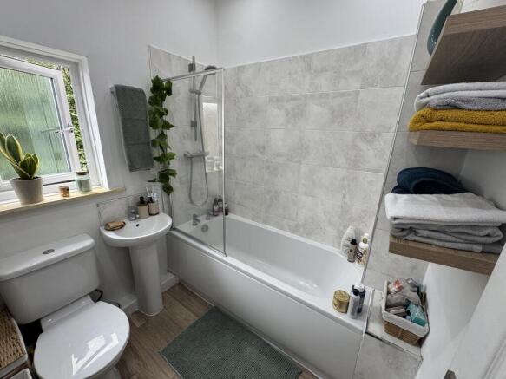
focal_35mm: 14
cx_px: 253
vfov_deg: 85.7
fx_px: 205
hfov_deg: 102.1
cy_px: 190
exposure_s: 1/100
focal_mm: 2.22
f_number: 2.2
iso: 125
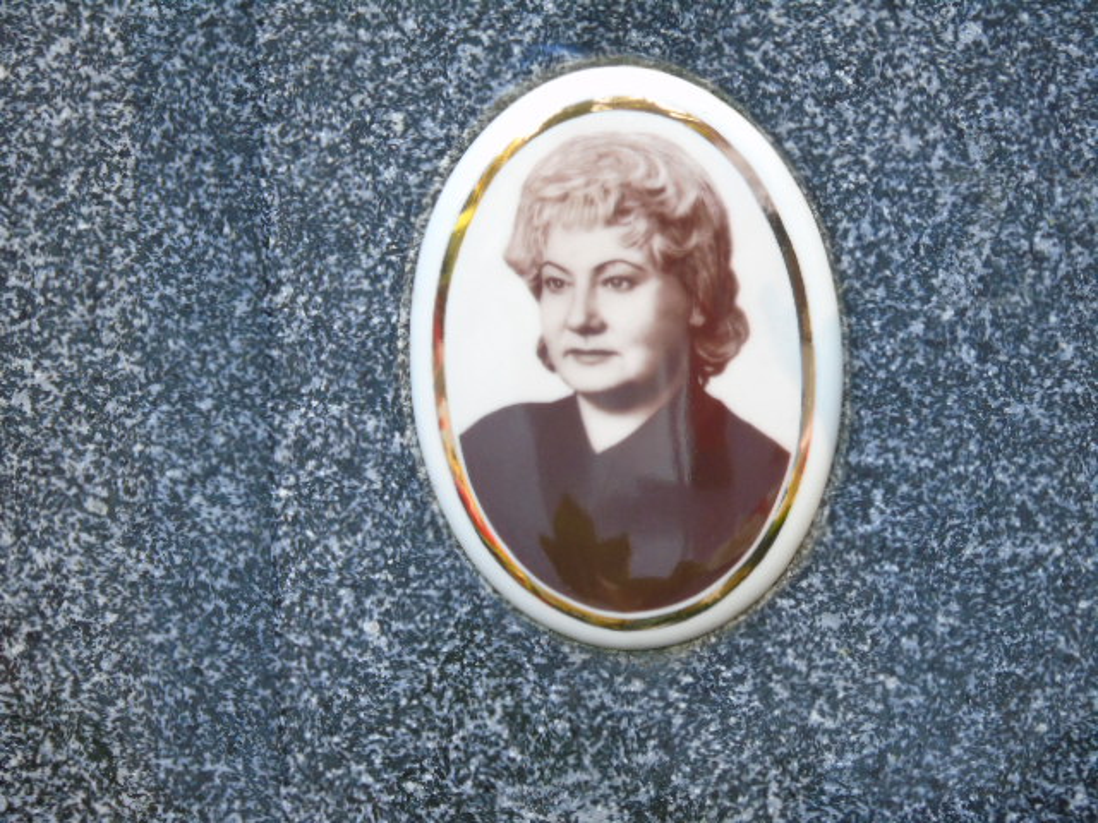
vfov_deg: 3.6
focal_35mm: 417
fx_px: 13227
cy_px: 412
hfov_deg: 4.8
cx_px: 549
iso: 400
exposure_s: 1/125
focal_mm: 74
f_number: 5.3
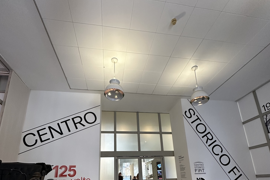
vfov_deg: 58.0
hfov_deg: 84.0
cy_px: 140
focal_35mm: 20
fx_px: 150
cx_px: 133
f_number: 2.2
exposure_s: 1/100
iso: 200
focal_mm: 2.22
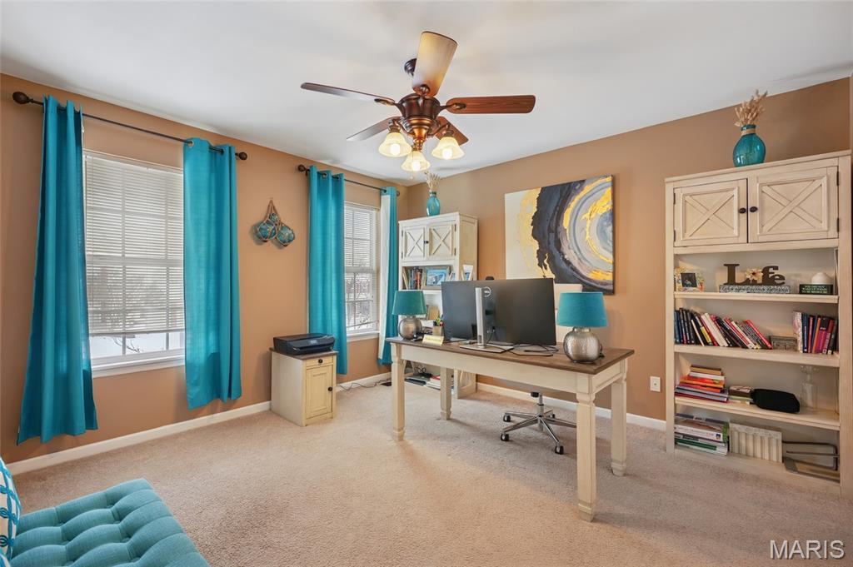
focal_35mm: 15
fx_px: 355
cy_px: 284
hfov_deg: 100.4
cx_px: 426
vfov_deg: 77.2
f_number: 8
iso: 400
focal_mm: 15
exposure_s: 1/20
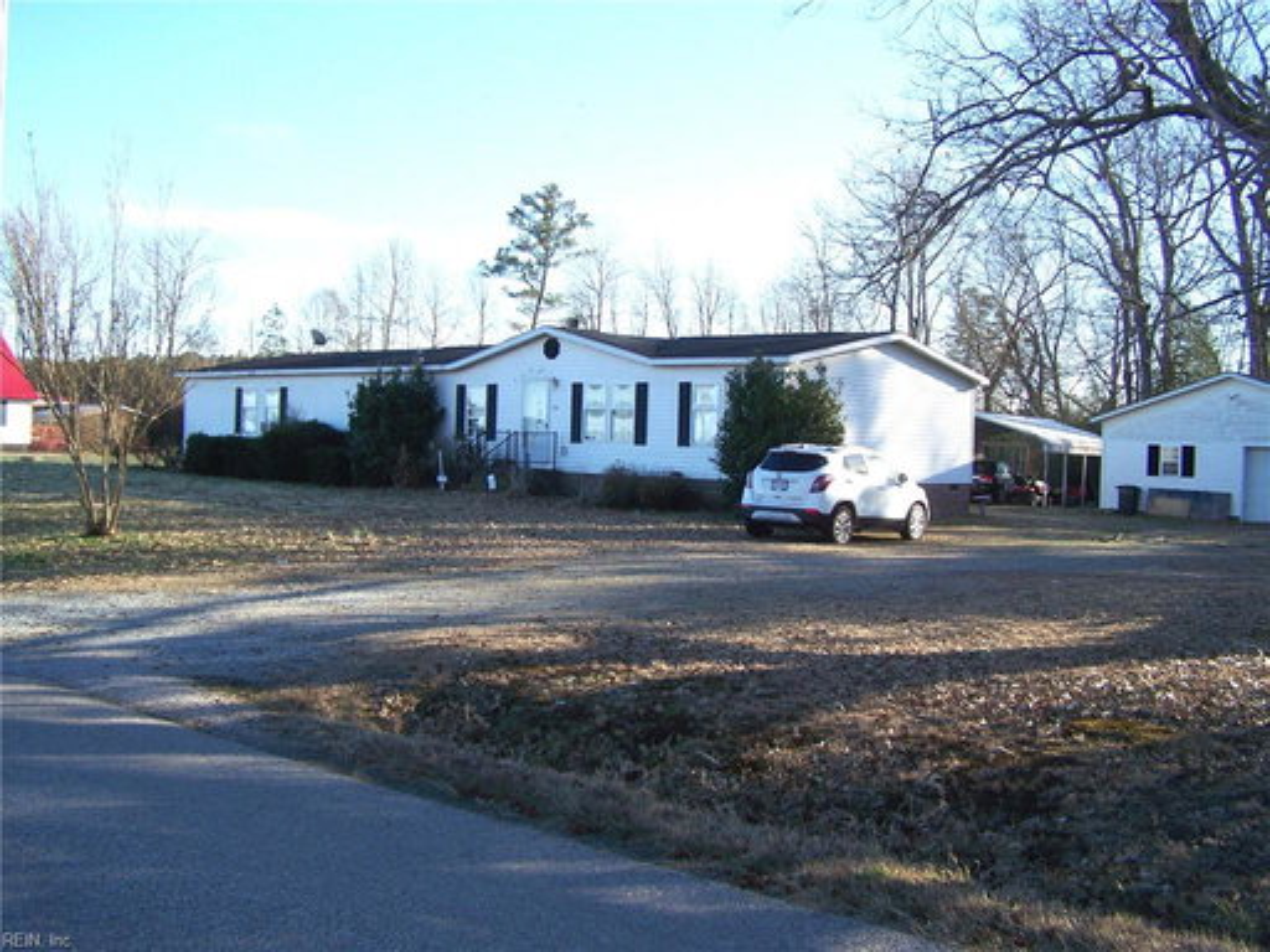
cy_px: 476
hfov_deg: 49.0
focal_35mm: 38
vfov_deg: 37.7
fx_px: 1394
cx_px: 635
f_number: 2.8
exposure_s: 1/320
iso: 64
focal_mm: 6.3
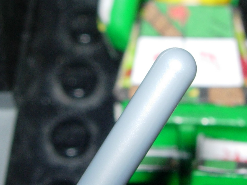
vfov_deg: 12.4
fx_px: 849
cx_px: 151
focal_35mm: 119
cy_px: 35
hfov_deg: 16.5
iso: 79
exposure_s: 1/64
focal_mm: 8.5
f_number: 4.9
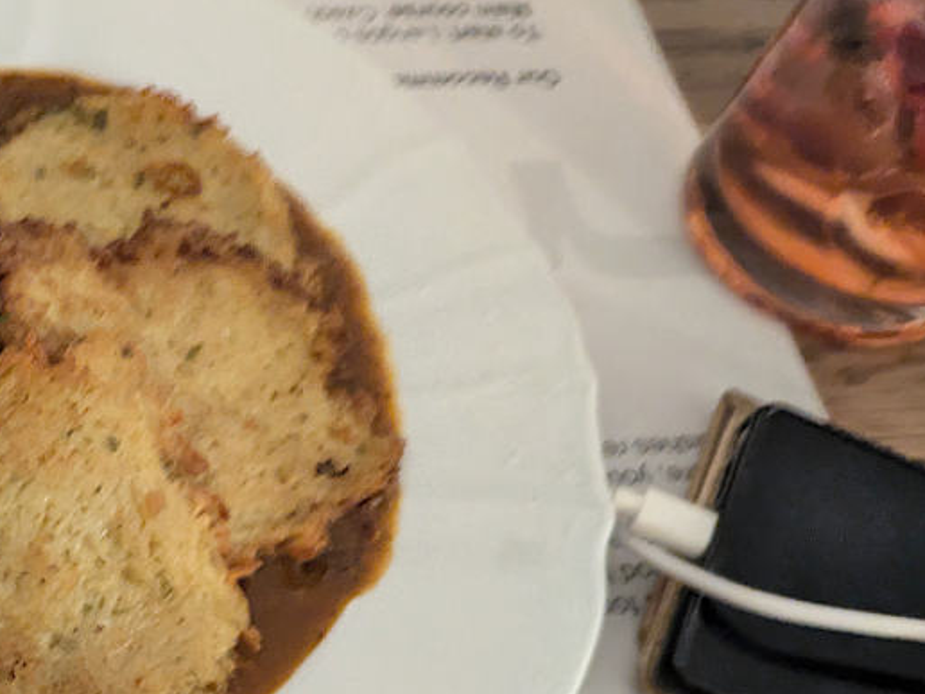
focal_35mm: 62
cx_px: -156
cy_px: 729
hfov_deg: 27.7
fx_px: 1657
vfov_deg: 22.5
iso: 831
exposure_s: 1/25
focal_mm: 5.43
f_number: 1.89
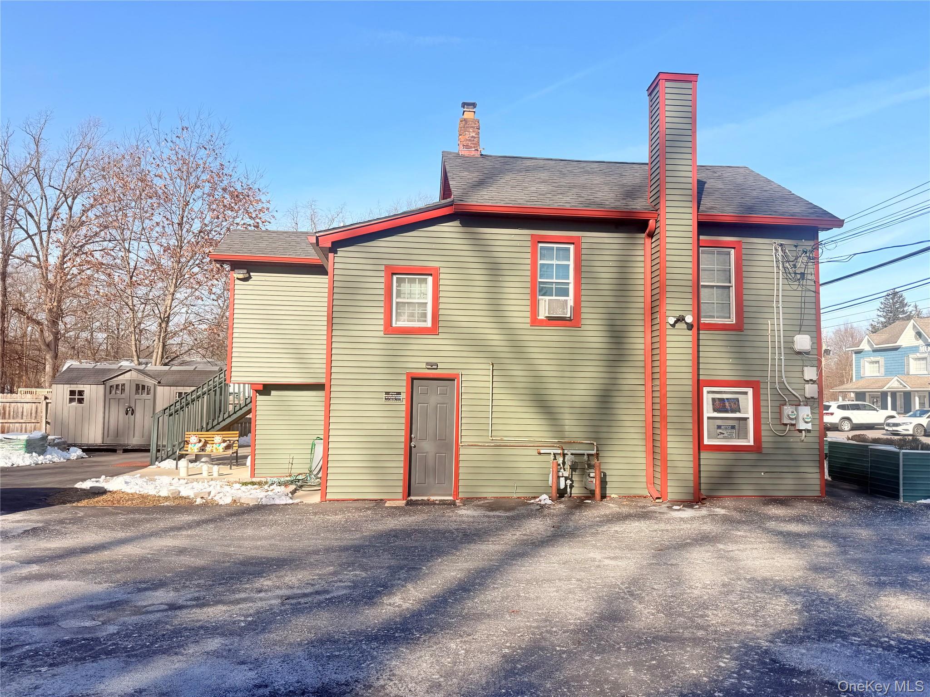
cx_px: 465
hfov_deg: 71.6
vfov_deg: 56.8
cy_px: 348
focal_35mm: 24
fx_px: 645
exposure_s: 1/3279
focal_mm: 6.76
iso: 80
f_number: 1.78
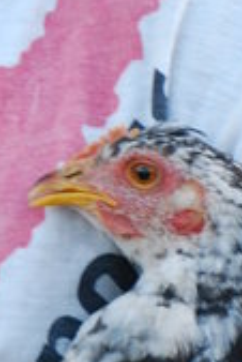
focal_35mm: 565
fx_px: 5685
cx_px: -267
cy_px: 180
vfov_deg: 3.6
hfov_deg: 2.4
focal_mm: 62
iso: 400
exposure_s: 1/80
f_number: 4.2
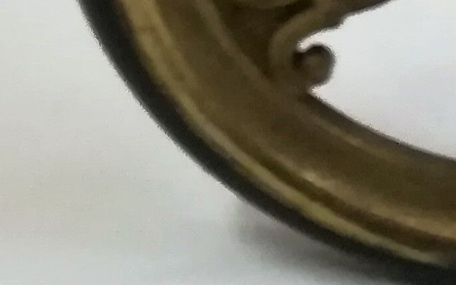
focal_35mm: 140
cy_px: -810
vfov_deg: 7.2
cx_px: 445
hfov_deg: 14.7
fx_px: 1739
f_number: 2.2
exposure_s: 1/20
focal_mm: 3.83
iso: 640
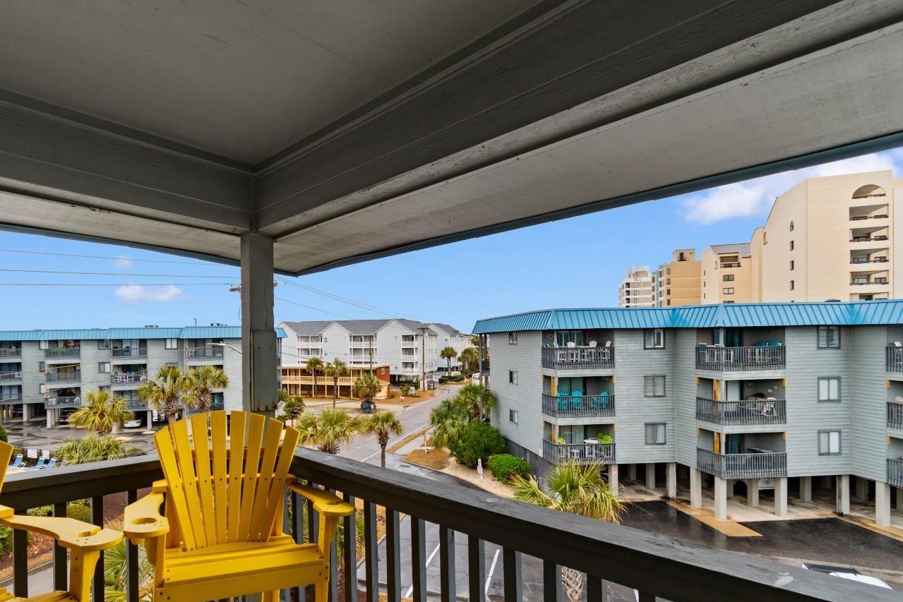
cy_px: 343
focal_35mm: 19
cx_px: 370
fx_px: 477
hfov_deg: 86.0
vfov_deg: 64.3
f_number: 4.5
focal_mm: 10
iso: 100
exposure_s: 1/40
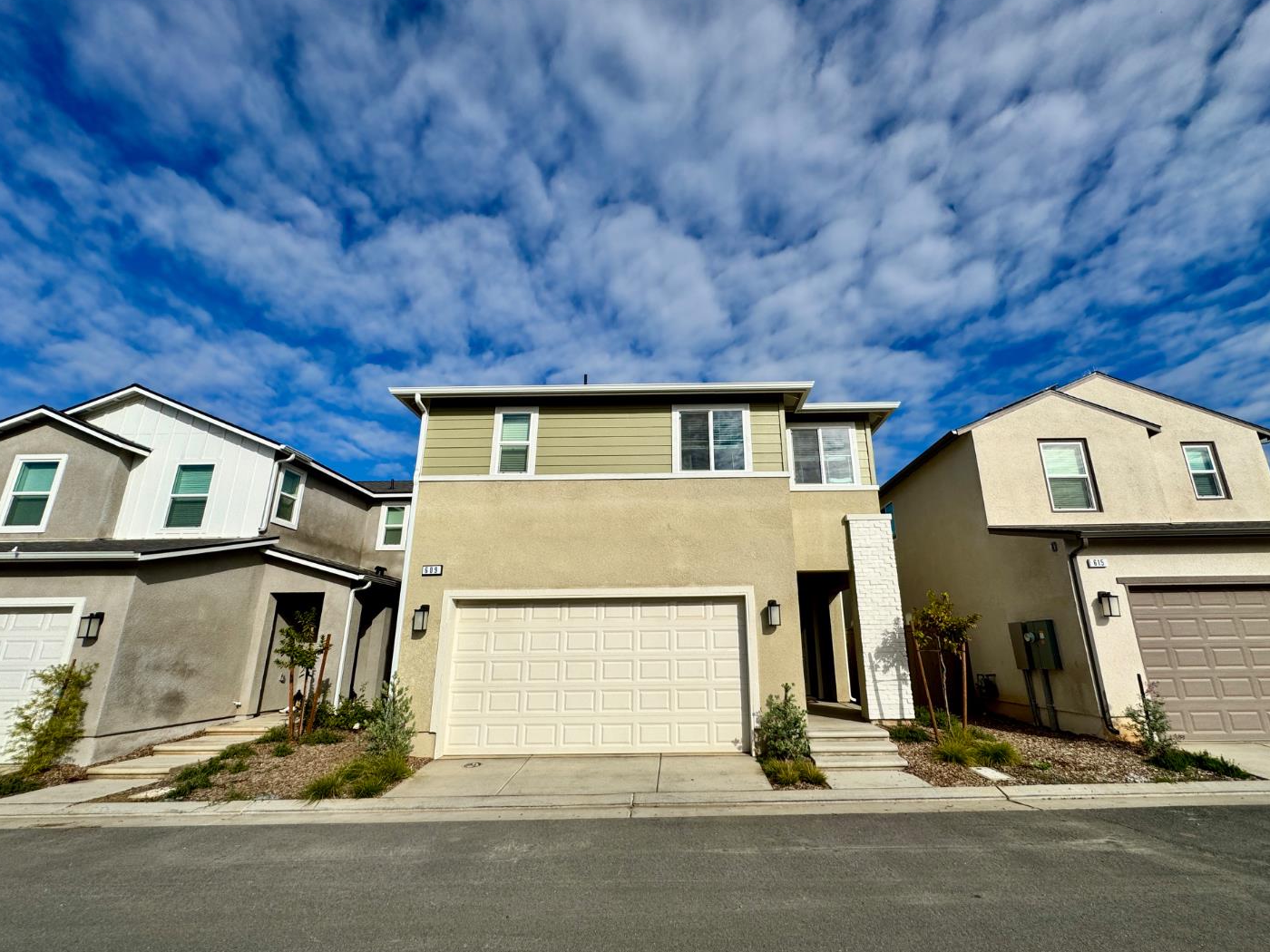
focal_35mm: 15
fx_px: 550
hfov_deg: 98.0
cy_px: 496
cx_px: 675
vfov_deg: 81.7
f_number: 2.2
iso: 32
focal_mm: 2.22
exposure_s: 1/3906
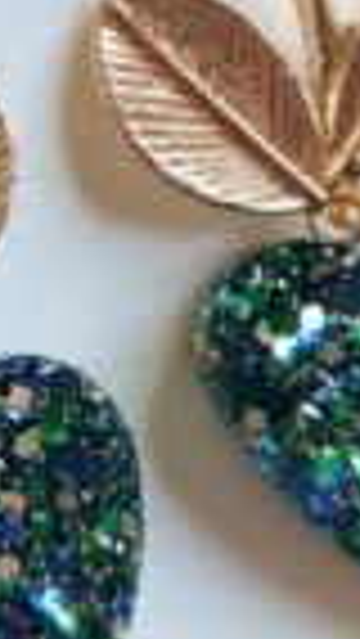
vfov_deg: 15.0
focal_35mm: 141
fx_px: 2390
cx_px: -117
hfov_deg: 8.5
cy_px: -9
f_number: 1.65
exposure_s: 1/50
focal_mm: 6.18
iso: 400
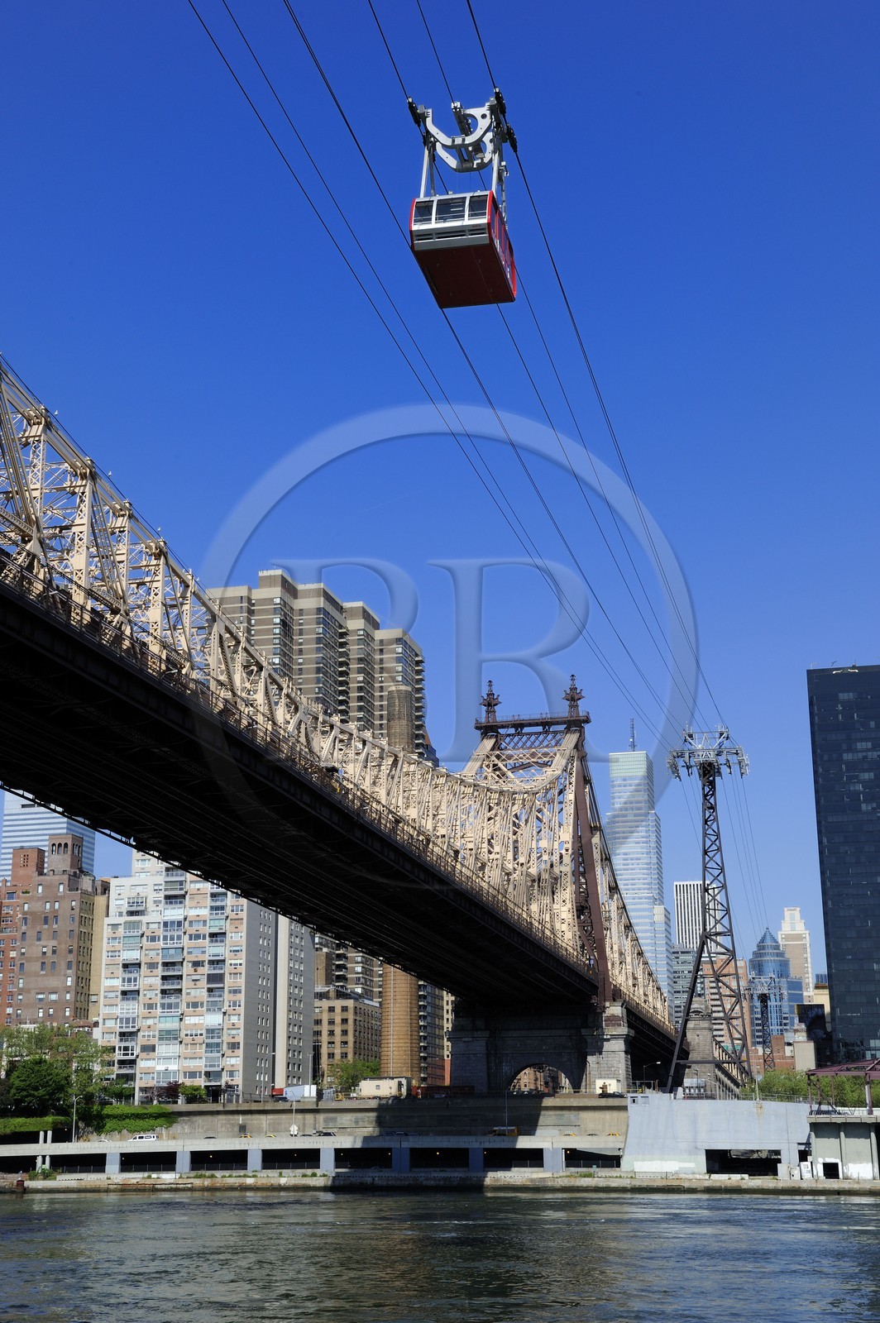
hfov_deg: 28.0
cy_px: 662
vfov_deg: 41.1
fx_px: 1763
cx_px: 440
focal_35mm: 48
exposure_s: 1/250
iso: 200
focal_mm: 48
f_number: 14
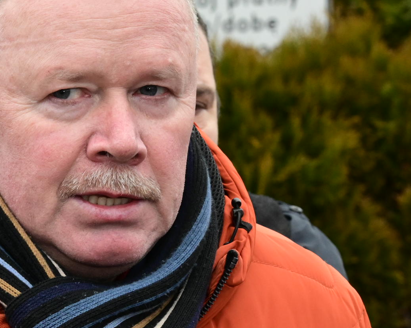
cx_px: 108
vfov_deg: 4.9
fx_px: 3823
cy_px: 181
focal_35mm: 314
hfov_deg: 6.2
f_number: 10
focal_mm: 83
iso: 1600
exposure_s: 1/125
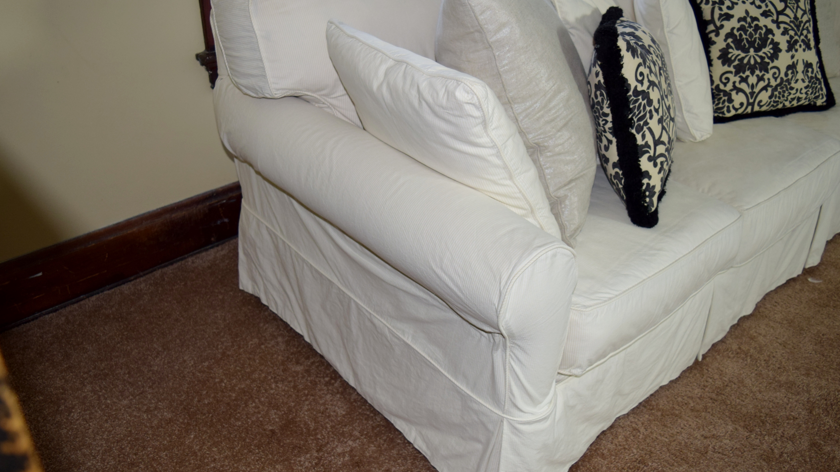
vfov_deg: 35.1
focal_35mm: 34
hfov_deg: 58.7
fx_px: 747
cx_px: 423
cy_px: 264
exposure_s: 1/30
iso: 640
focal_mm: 21
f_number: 3.8
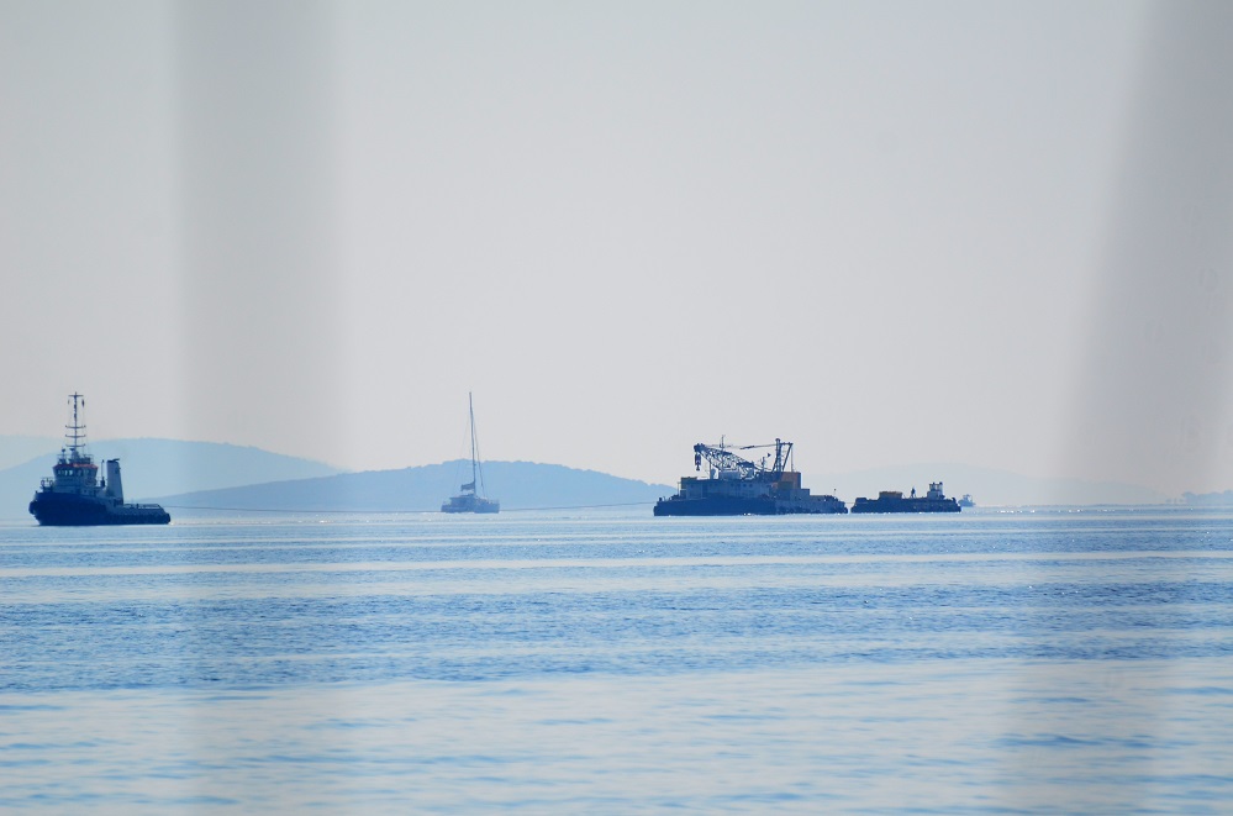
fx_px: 15376
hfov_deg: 4.6
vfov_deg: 3.0
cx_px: 616
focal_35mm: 450
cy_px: 408
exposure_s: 1/4000
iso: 400
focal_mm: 300
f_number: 5.6
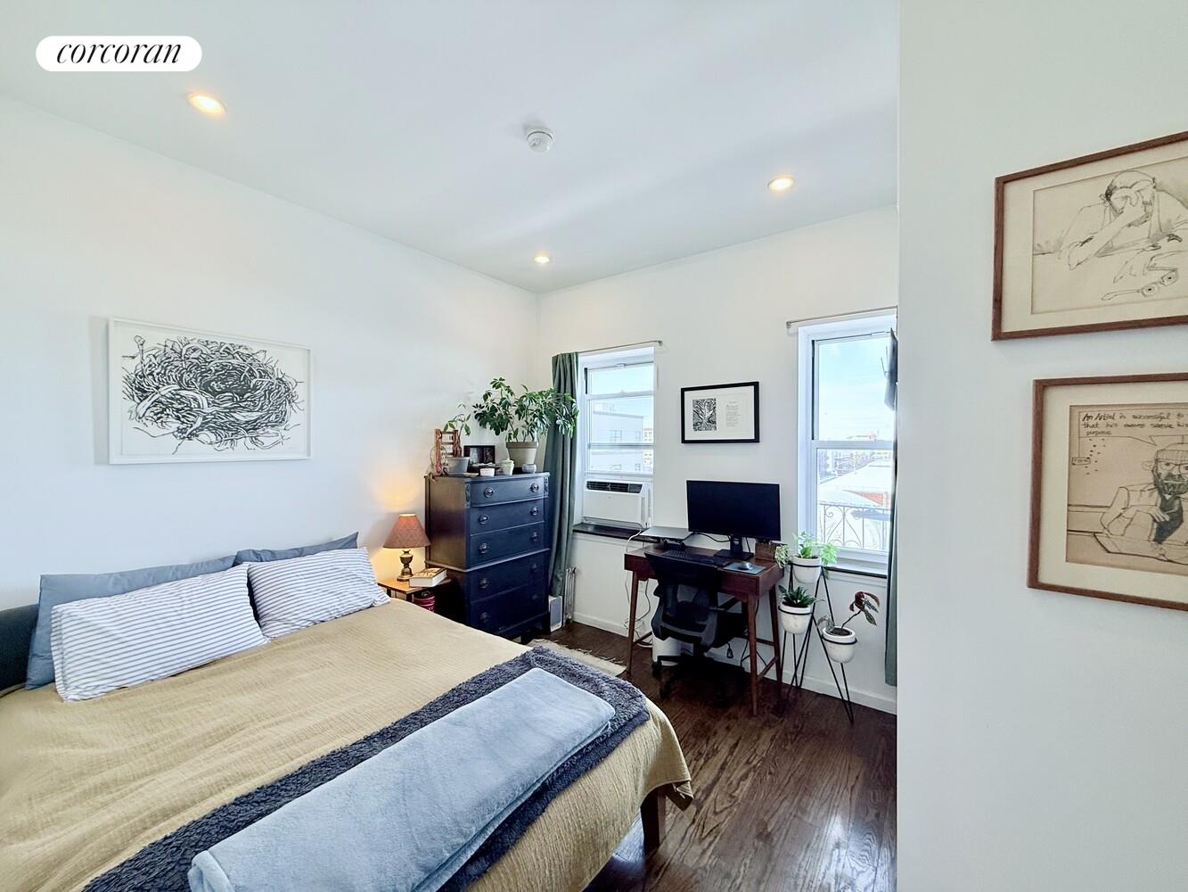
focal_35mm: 14
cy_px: 446
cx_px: 594
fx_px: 481
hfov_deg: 102.1
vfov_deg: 85.7
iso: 100
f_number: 2.2
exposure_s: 1/99
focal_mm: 2.22
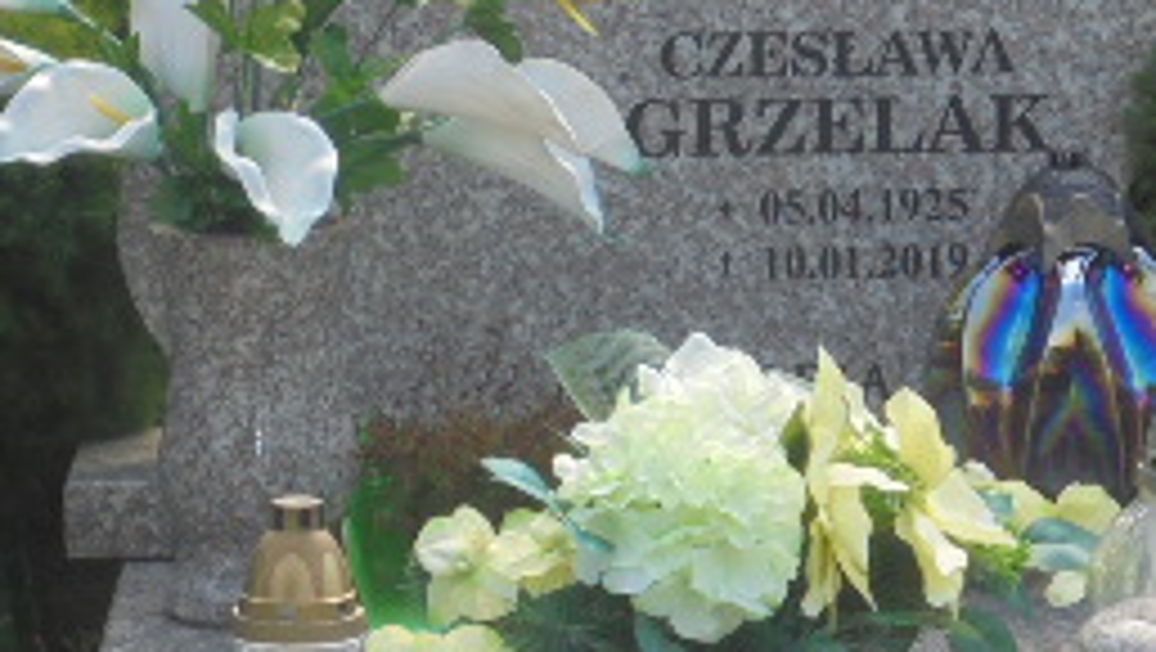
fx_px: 6074
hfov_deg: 10.9
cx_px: 576
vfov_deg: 6.1
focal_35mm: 198
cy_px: 549
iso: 100
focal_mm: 13.1
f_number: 6.1
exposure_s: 1/160
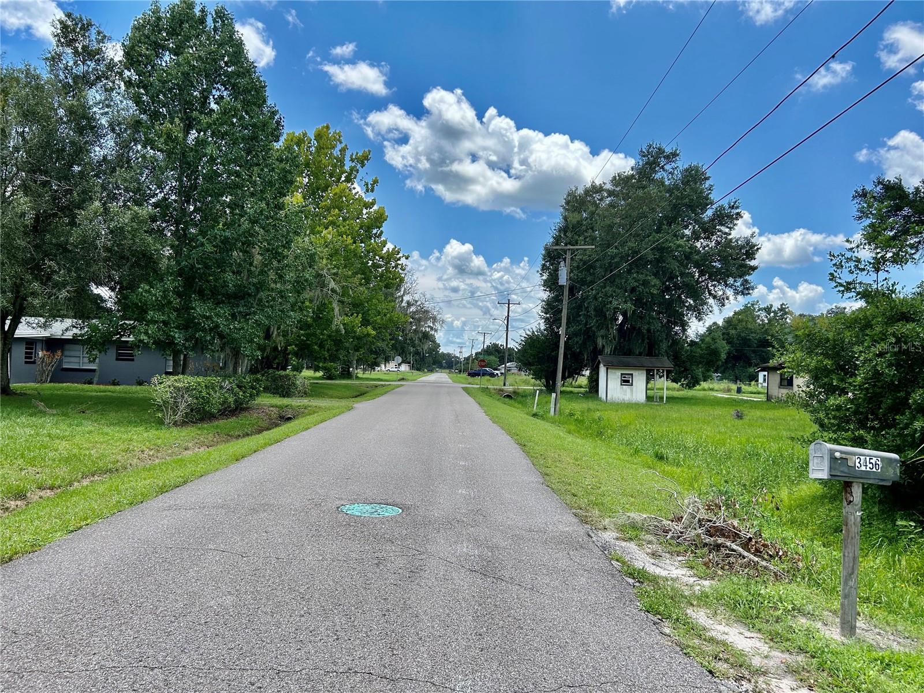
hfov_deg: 67.3
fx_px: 694
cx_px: 462
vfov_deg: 53.1
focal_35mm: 26
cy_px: 346
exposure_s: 1/3571
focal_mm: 5.7
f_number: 1.5
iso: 50
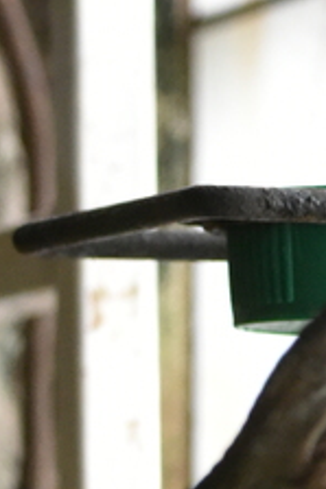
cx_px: -350
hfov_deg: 2.0
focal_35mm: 686
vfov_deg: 3.0
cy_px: 443
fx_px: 9332
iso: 5600
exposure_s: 1/250
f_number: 4
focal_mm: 120
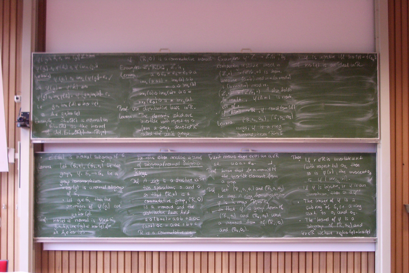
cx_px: 206
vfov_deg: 26.0
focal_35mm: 52
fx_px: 591
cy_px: 155
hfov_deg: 38.2
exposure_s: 1/25
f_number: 3.1
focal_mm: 8.2
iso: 200
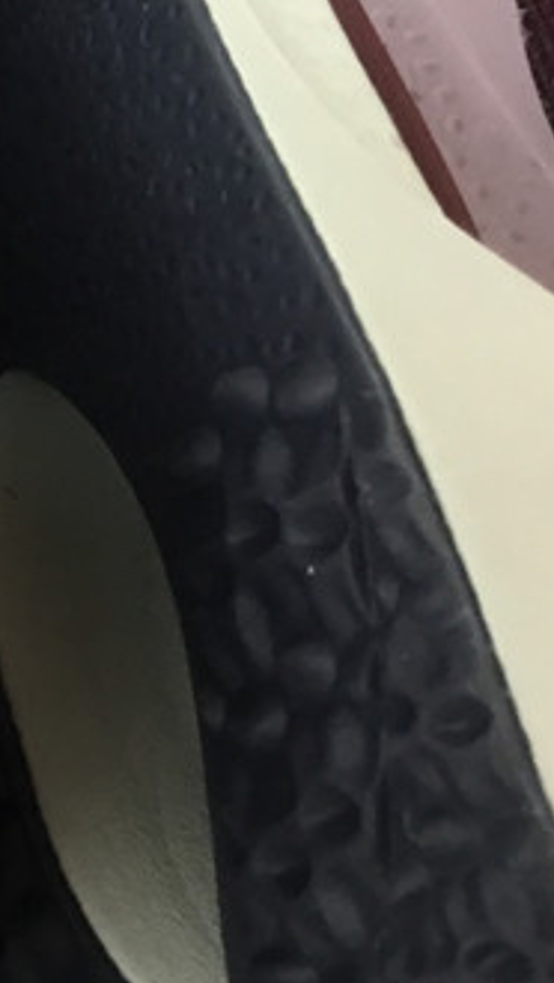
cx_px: -667
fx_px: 2399
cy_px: 362
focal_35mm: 92
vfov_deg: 23.1
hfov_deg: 11.4
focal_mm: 3.3
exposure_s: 1/33
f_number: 2.4
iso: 25
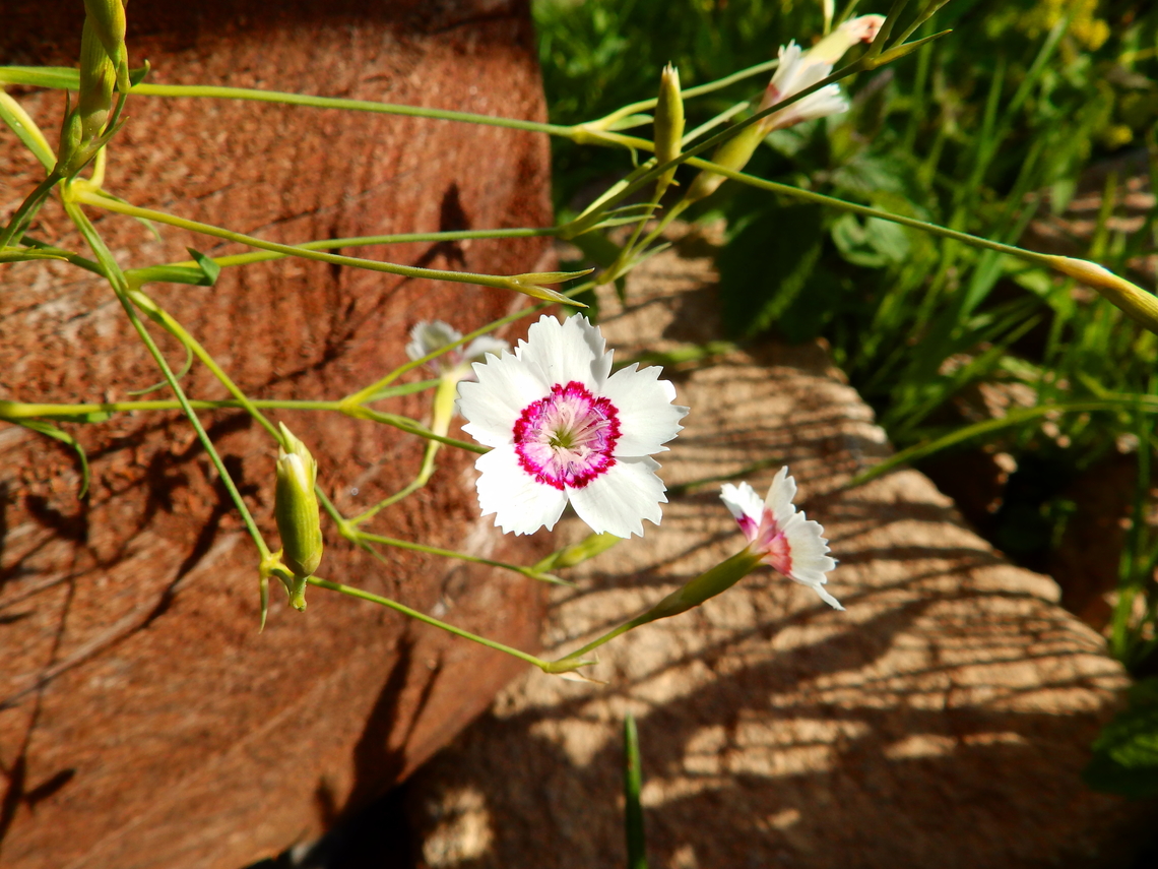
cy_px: 434
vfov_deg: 44.2
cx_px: 579
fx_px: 1070
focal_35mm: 32
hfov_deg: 56.8
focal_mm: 5.7
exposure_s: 1/500
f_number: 4.5
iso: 80
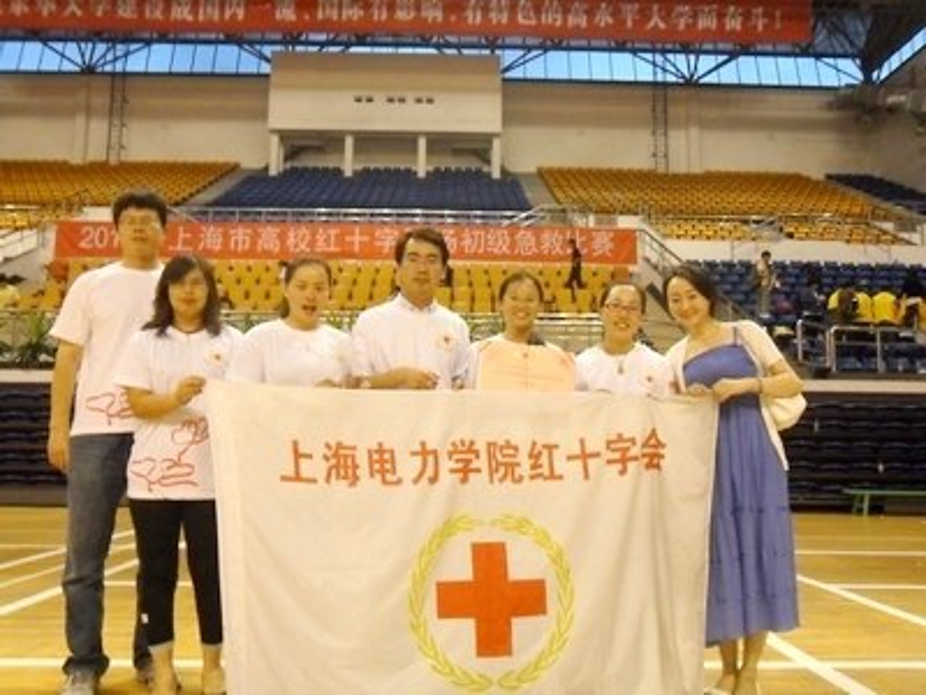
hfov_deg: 56.8
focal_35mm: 32
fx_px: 856
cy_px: 348
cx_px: 463
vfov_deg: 44.2
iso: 400
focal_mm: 5.7
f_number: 3.7
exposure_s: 1/30
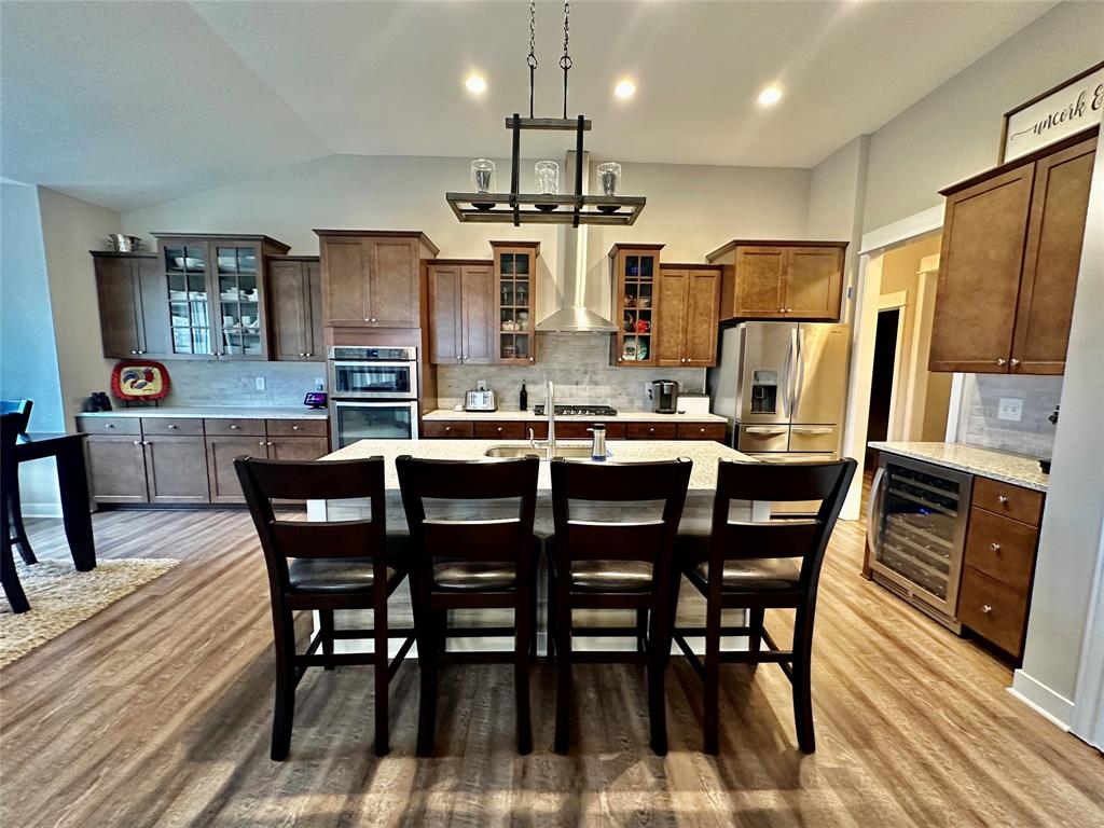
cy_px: 414
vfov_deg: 85.7
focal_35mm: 14
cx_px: 552
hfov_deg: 102.1
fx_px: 446
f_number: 2.2
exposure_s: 1/60
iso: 500
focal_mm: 2.22
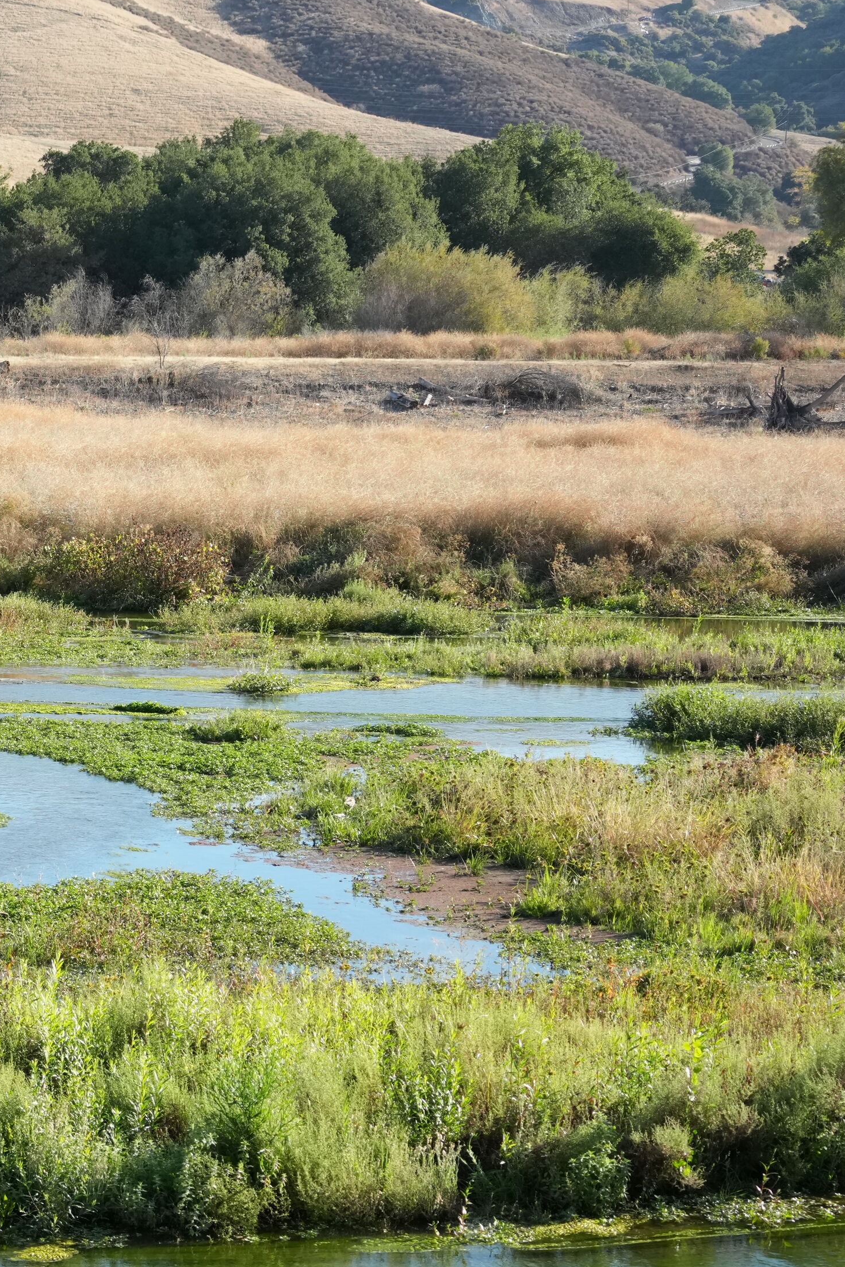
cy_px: 774
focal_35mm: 100
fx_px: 3520
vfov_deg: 20.4
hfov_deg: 13.4
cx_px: -106
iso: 1250
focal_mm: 51
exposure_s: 1/2500
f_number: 4.5
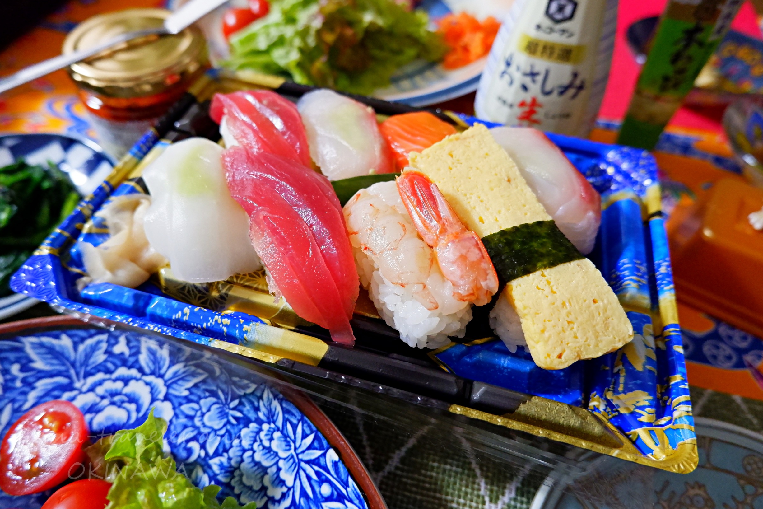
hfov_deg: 73.7
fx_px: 509
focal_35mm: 24
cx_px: 367
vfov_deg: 53.1
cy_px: 247
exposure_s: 1/30
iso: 3200
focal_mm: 15
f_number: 3.5
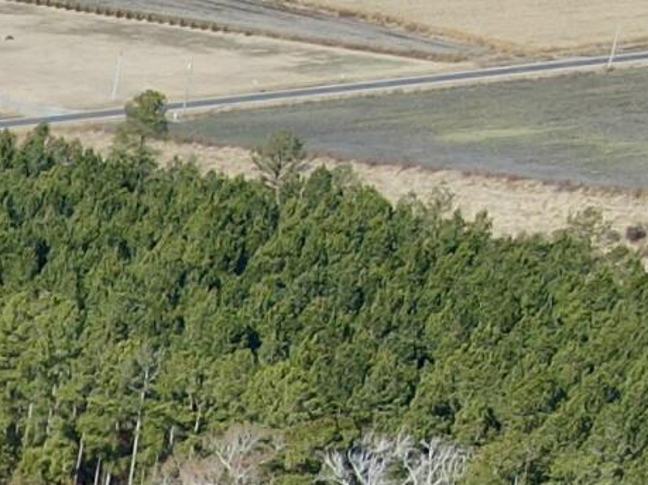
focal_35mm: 157
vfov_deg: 8.0
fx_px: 2938
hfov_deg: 10.7
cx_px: -918
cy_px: 1473
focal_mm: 4.5
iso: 110
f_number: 2.8
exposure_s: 1/400
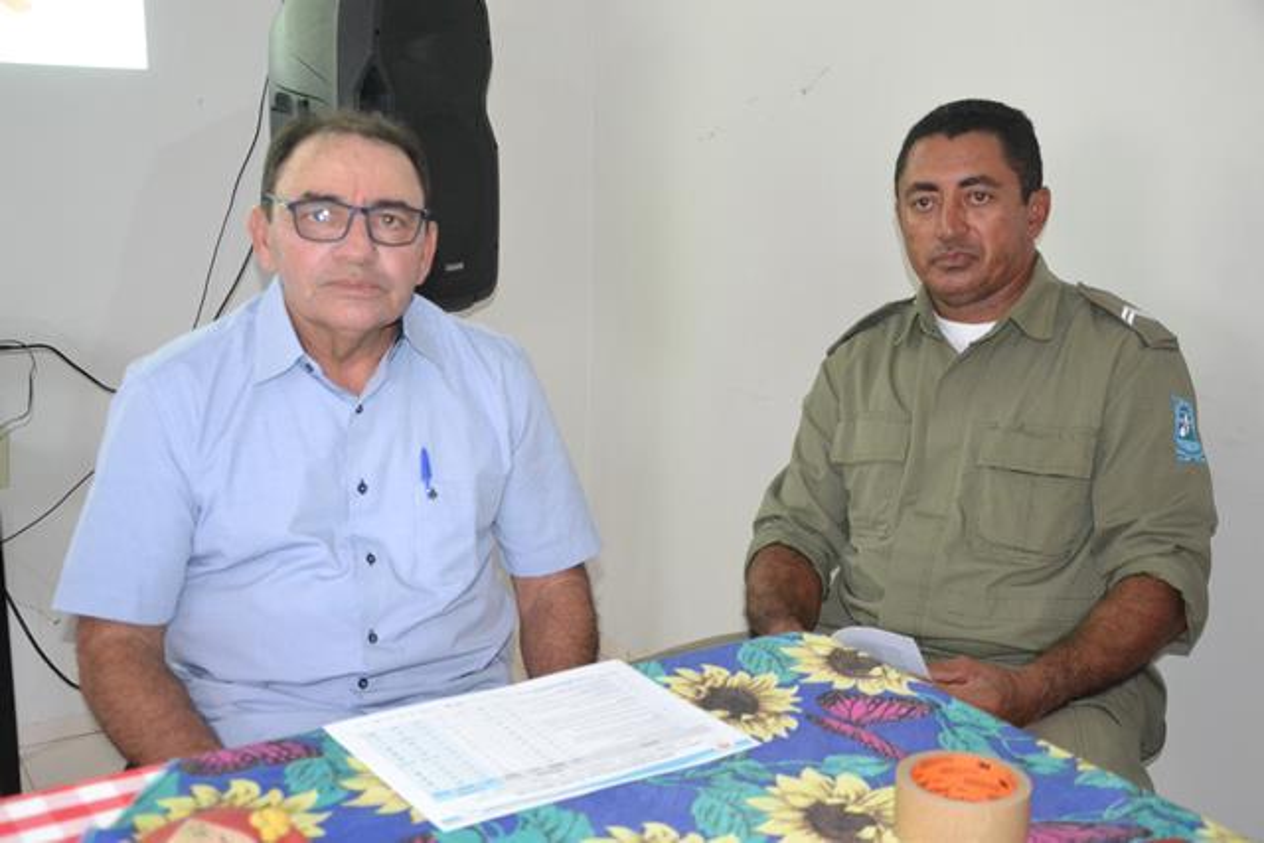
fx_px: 1264
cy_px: 422
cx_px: 632
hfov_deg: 53.1
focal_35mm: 36
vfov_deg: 36.9
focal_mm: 24
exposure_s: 1/60
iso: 3200
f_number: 3.8
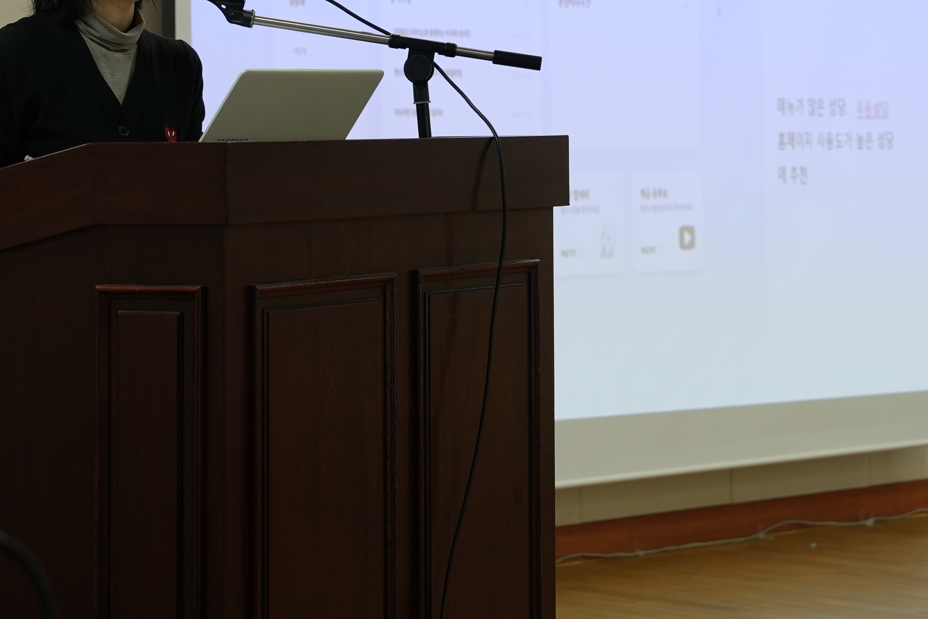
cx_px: 539
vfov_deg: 10.1
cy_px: -35
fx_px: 3480
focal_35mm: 135
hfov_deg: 15.2
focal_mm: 59
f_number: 4
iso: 500
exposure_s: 1/160
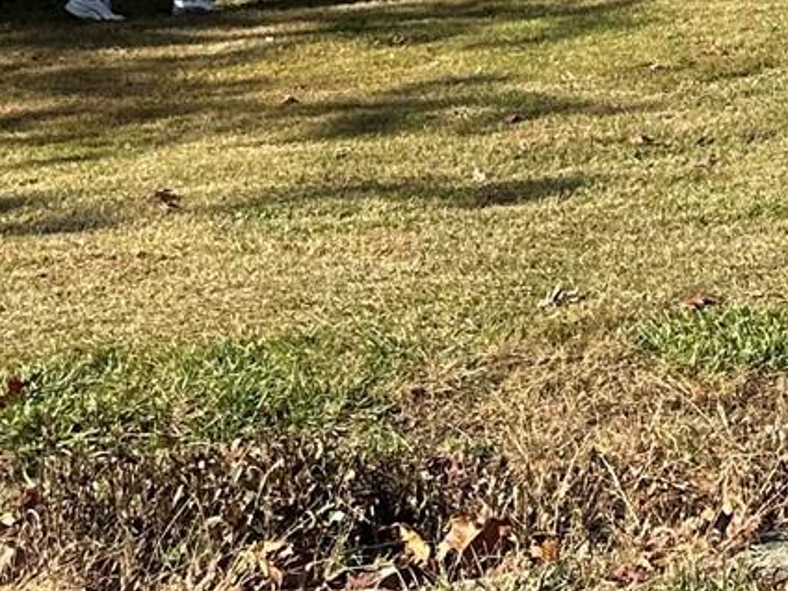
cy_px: -565
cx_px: 1301
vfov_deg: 11.6
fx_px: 2641
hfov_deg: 15.2
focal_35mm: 116
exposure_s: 1/2525
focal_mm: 6.86
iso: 80
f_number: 1.78
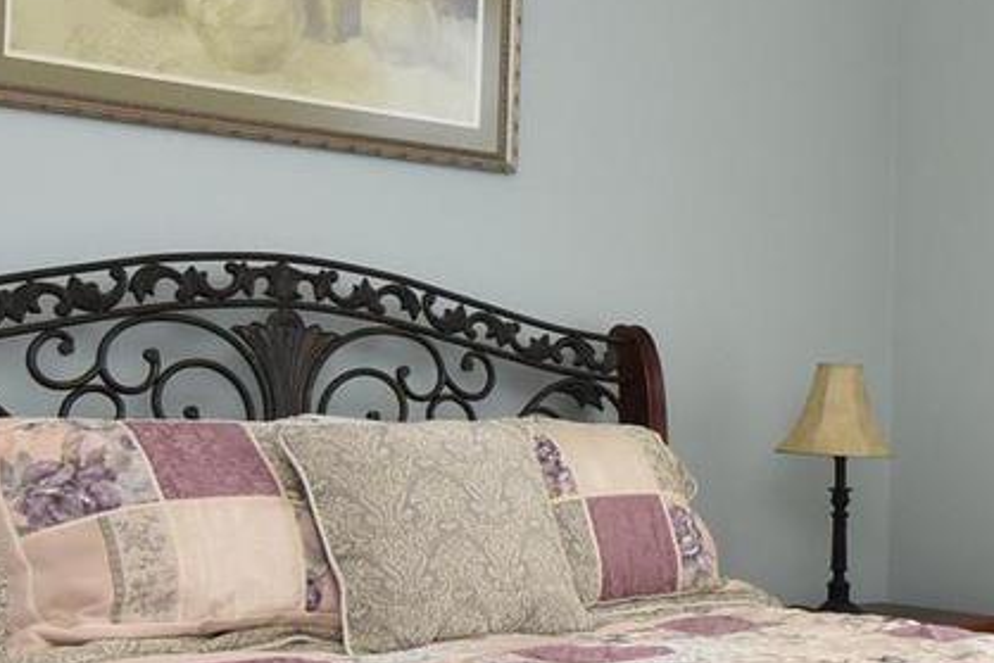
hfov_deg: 29.3
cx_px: 1091
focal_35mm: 62
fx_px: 1712
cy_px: 406
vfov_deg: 21.9
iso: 800
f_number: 13
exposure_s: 1/160
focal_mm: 12
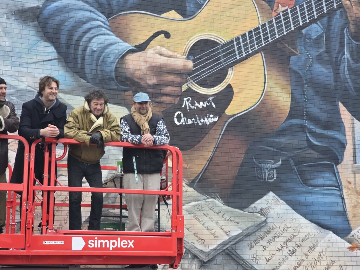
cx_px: 180
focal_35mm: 69
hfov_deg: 28.2
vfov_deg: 21.3
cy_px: 135
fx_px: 718
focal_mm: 7.9
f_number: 2.4
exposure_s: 1/40
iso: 250
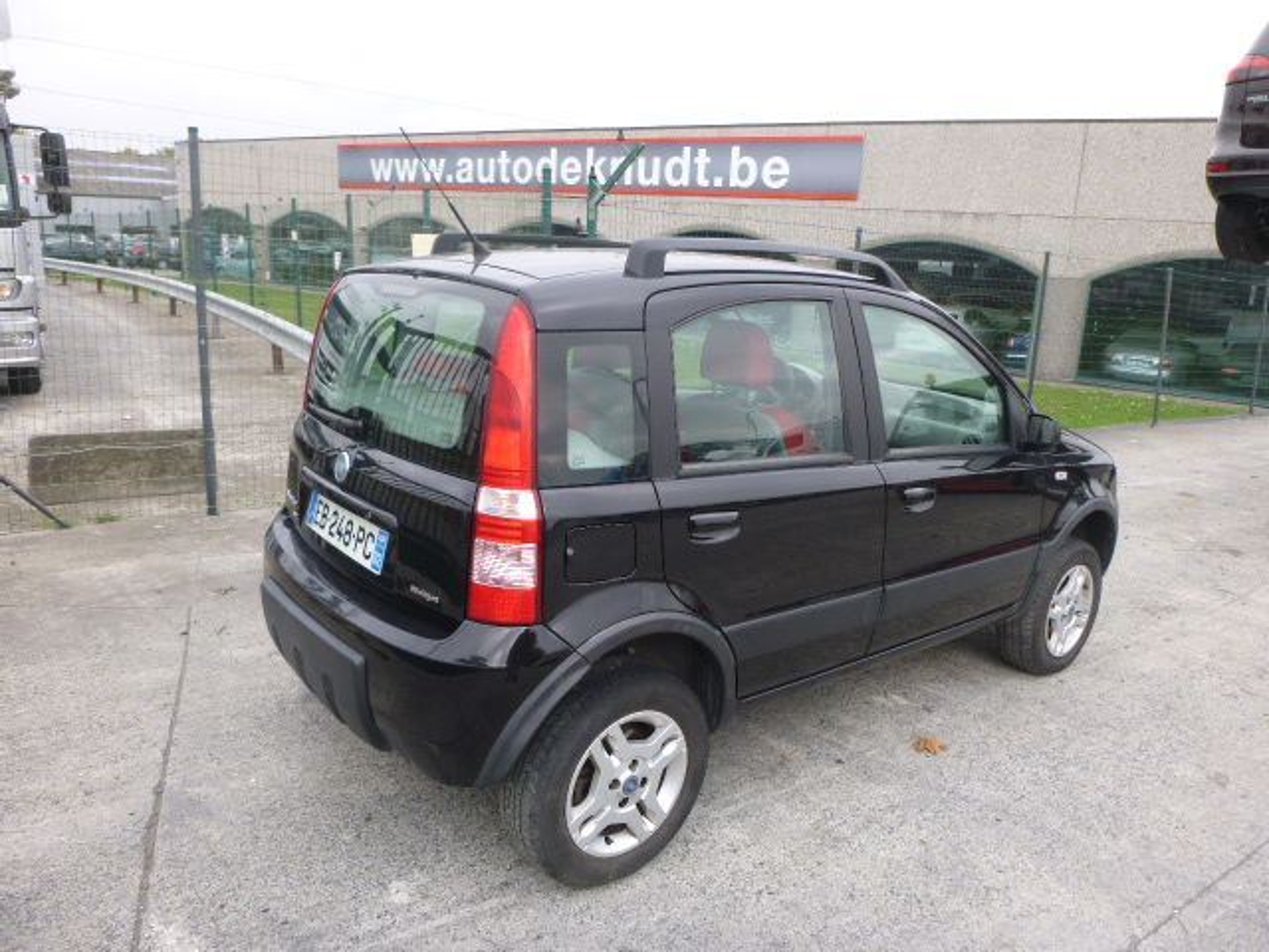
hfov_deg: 69.4
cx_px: 634
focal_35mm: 25
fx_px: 916
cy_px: 476
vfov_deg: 54.9
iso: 100
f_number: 3.9
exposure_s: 1/80
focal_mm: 4.5
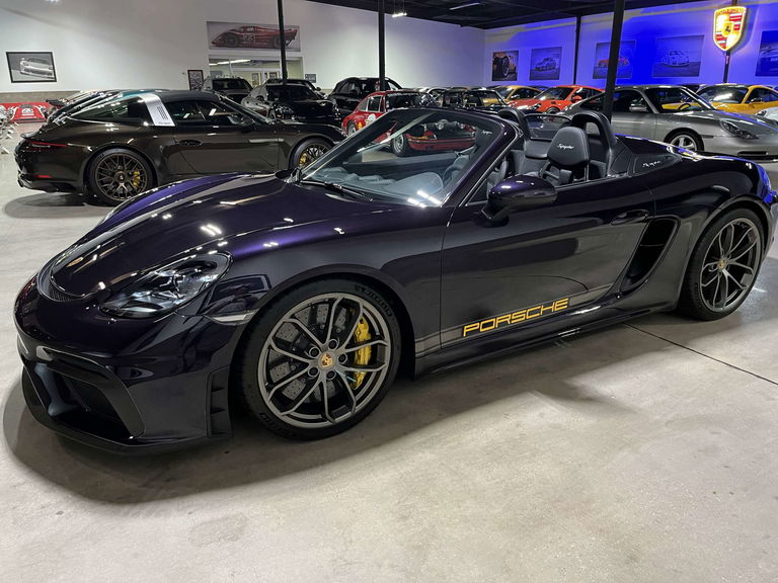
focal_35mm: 26
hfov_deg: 67.3
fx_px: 584
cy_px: 292
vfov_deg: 53.1
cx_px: 389
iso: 500
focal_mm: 5.1
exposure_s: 1/60
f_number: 1.6
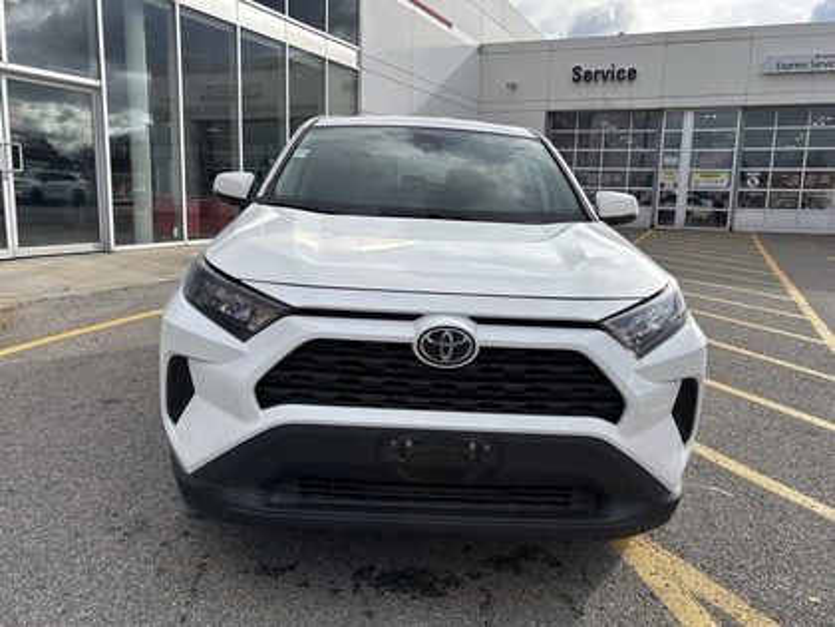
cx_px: 418
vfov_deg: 53.1
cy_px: 314
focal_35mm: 26
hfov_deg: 67.3
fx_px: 627
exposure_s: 1/2933
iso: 50
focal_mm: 5.96
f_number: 1.6
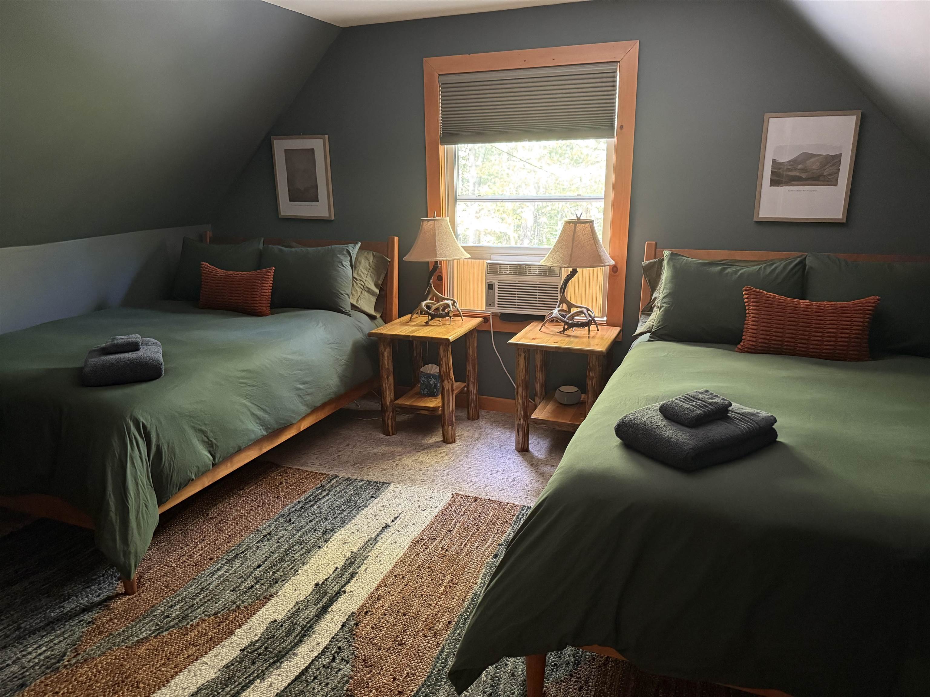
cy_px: 348
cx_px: 465
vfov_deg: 56.8
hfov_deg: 71.6
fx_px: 645
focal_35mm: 24
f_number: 1.78
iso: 800
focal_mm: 6.76
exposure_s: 1/40
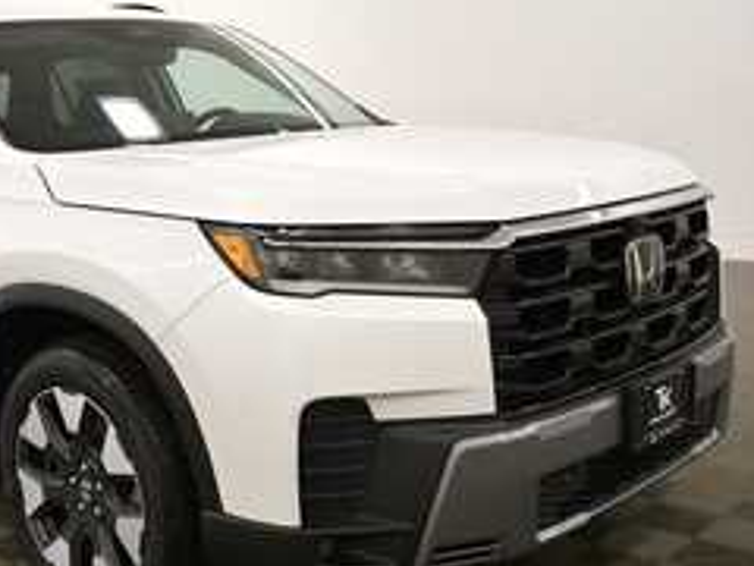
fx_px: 1046
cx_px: 188
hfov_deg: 38.6
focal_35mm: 48
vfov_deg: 30.2
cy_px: 310
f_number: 5.6
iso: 800
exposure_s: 1/200
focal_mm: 20
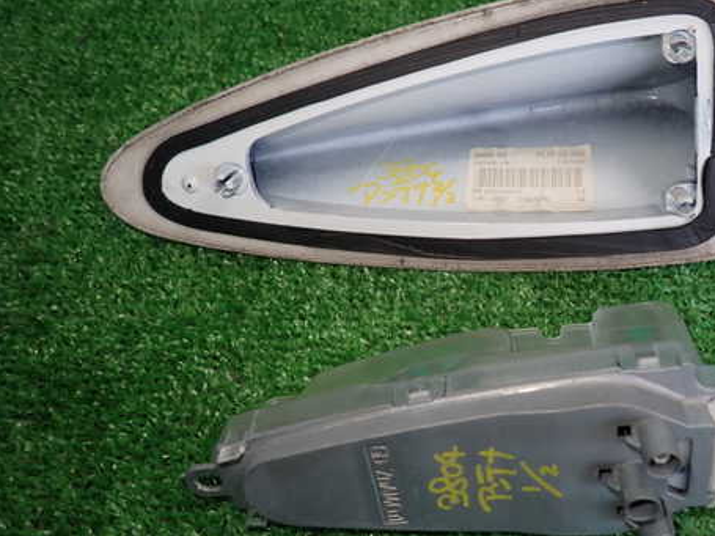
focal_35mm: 33
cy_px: 264
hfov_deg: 54.5
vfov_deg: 42.9
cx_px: 465
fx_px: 681
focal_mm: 4.5
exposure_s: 1/60
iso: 200
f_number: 2
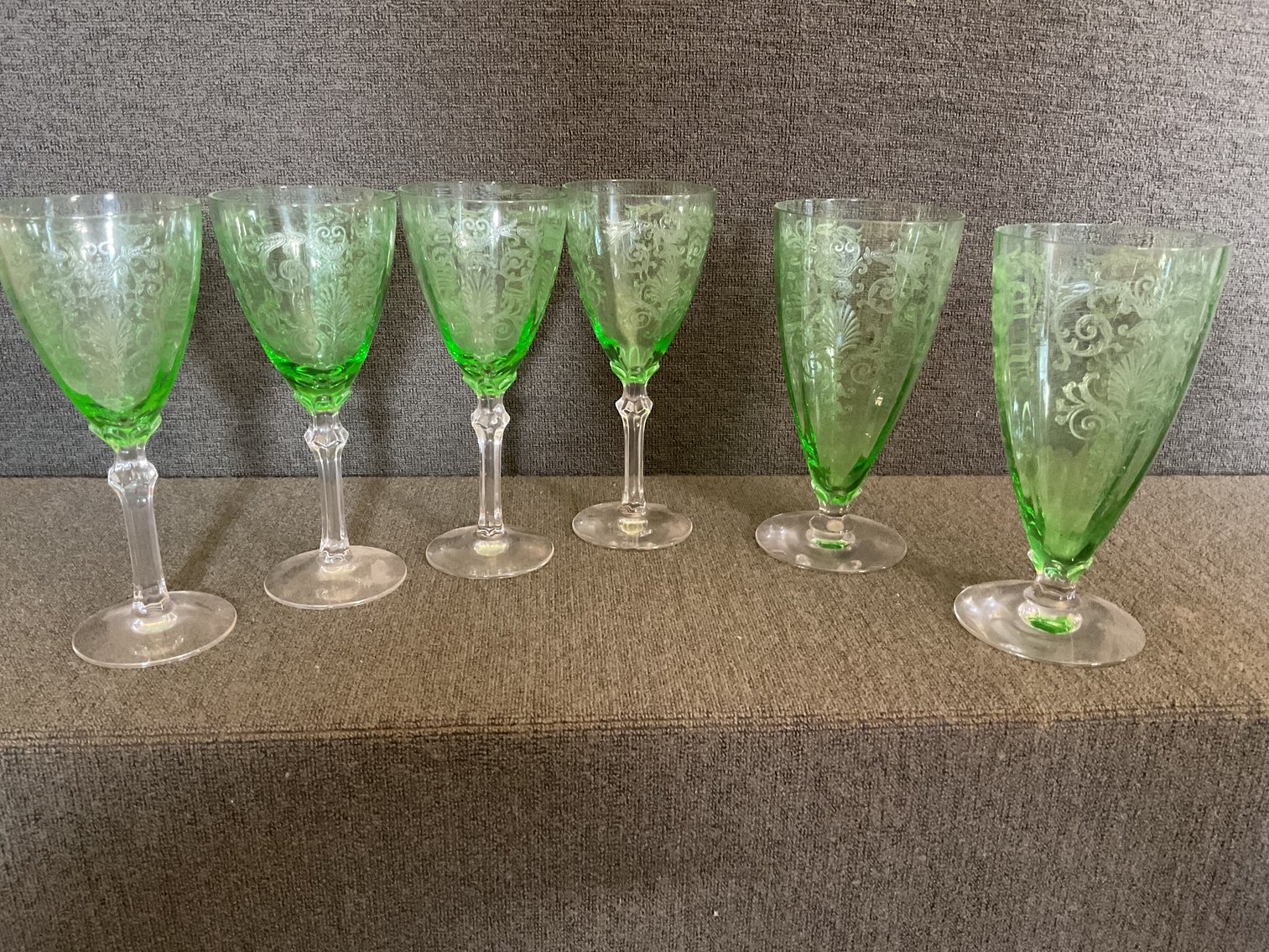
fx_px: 1063
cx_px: 634
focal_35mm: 29
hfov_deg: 61.7
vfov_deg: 48.2
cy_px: 476
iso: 400
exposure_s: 1/30
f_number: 1.8
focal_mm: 3
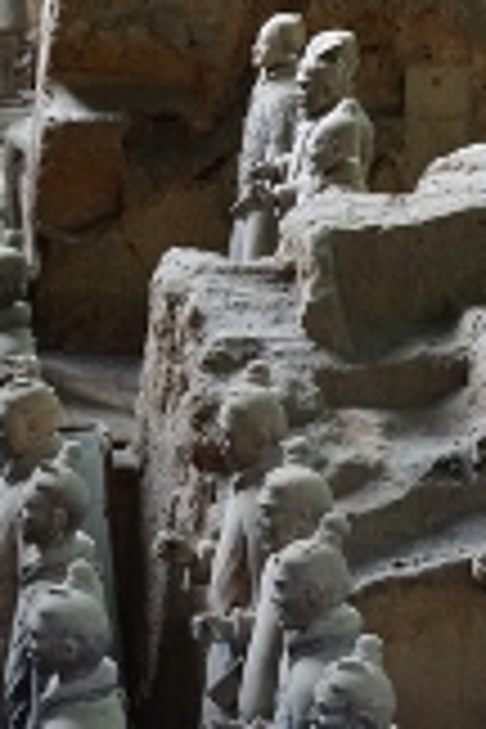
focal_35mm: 185
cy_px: 459
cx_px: -61
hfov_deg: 7.4
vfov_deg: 11.1
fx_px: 3746
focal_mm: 50
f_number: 5
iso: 3200
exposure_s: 1/80
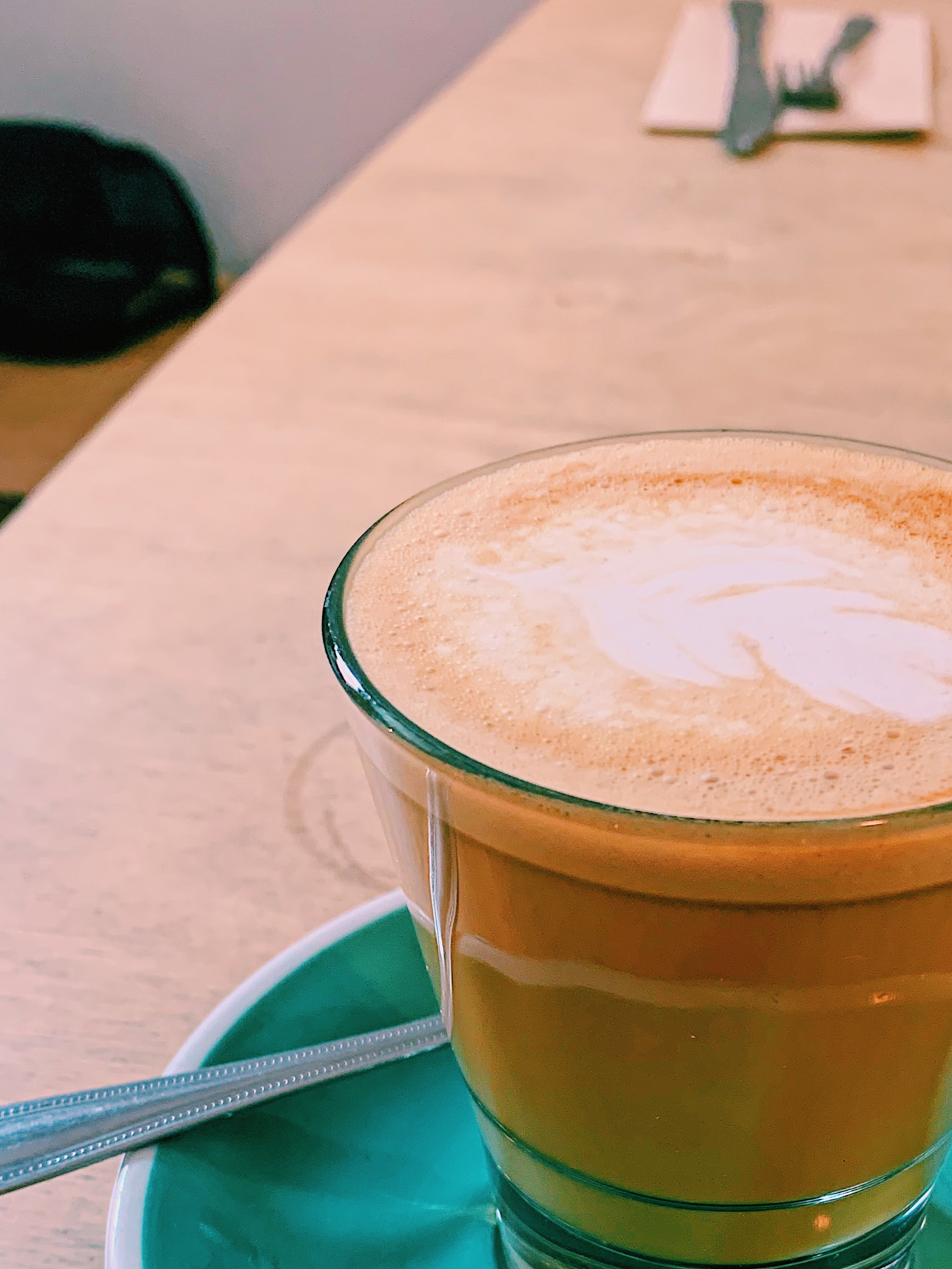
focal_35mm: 49
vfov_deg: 37.7
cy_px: 985
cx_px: 620
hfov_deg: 29.5
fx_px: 1796
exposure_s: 1/50
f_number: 1.8
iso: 100
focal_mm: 4.25
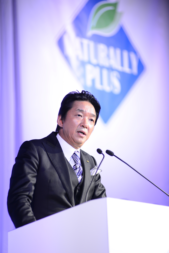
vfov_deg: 10.3
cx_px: 84
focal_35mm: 200
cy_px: 126
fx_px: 1407
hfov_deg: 6.9
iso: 1250
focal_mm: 200
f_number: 2.8
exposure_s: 1/800
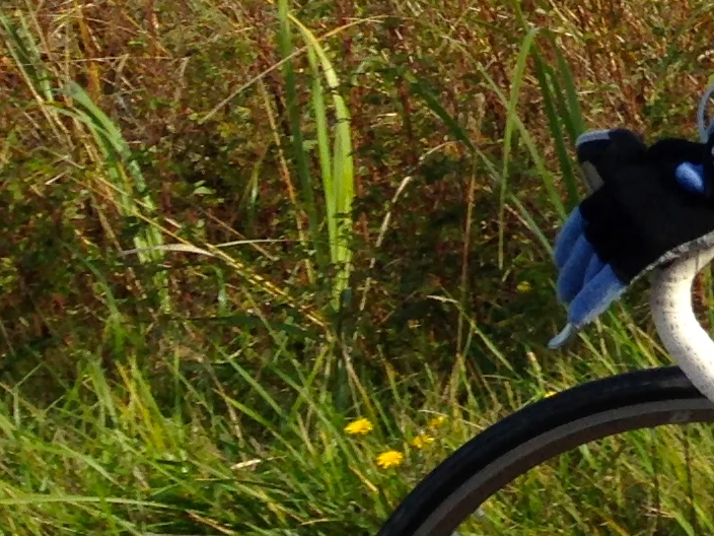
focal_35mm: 153
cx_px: 1475
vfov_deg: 9.4
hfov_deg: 11.5
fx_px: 3156
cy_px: -262
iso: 50
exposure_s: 1/1205
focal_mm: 4.12
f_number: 2.4
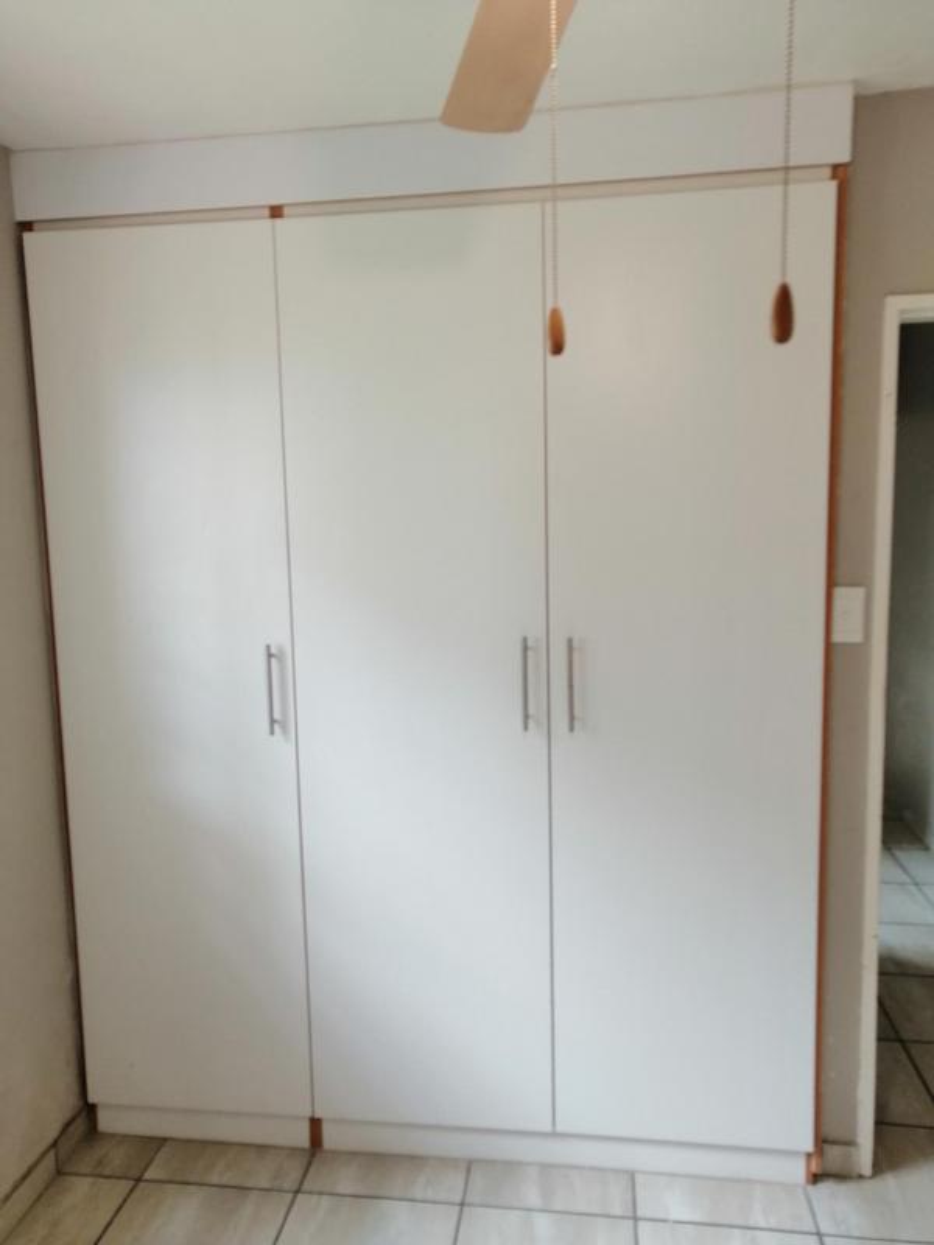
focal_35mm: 26
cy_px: 622
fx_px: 935
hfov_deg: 53.1
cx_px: 467
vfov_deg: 67.3
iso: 100
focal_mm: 3.95
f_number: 1.8
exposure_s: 1/50
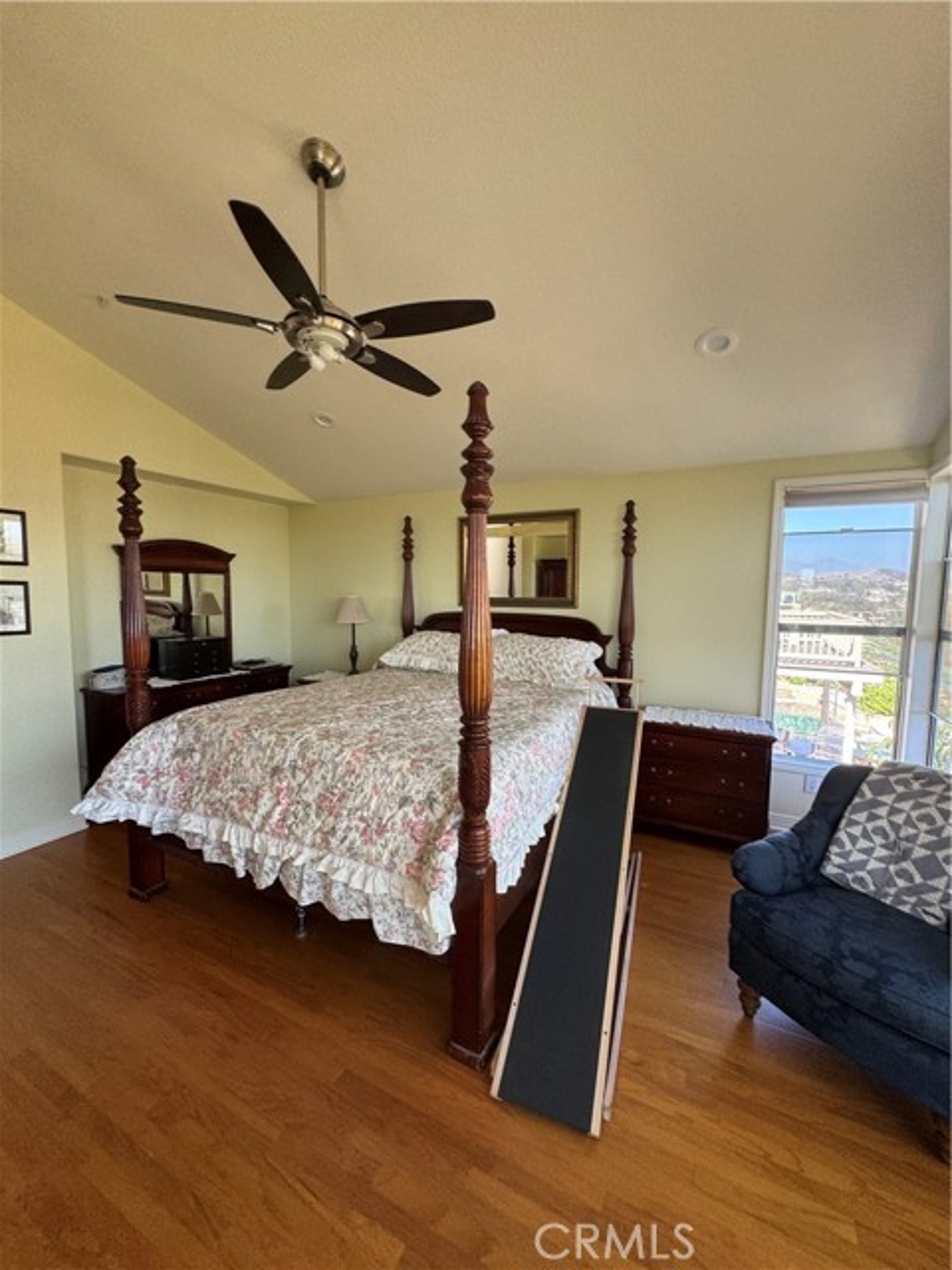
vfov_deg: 102.1
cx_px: 476
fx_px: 513
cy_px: 635
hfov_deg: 85.7
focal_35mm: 14
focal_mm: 2.22
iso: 125
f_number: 2.2
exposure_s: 1/99
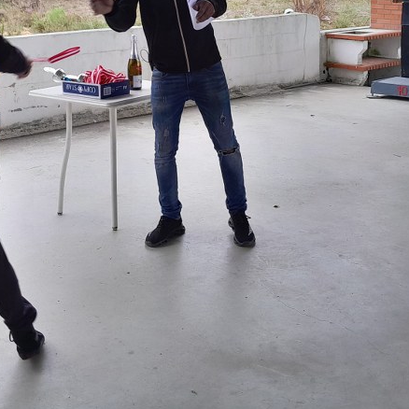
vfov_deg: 29.3
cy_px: 39
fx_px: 749
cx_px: 188
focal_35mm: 56
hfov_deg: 30.5
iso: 40
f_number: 1.8
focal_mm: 3.98
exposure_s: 1/100
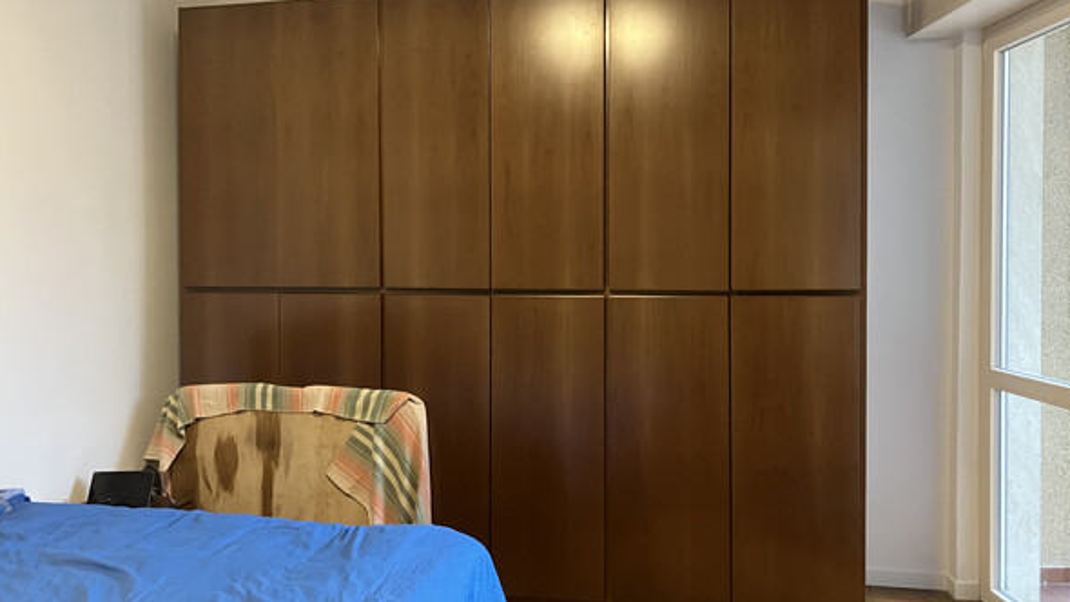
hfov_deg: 62.6
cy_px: 288
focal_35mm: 31
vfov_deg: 37.8
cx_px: 539
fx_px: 880
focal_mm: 3.99
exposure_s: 1/48
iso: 320
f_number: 1.8
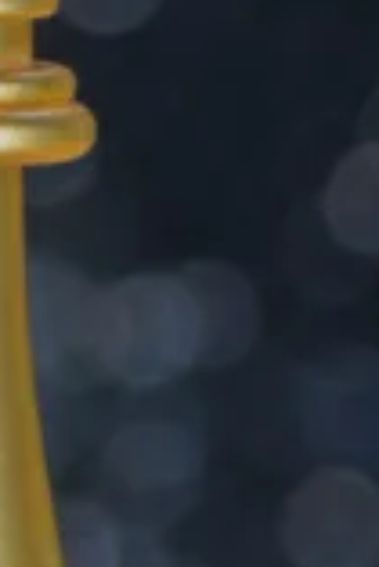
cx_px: -657
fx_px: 32063
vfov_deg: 1.0
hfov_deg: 0.7
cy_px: -148
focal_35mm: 2035
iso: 100
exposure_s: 1/60
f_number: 5.6
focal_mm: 150
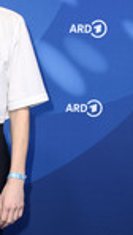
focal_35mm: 163
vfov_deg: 13.1
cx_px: -46
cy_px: 189
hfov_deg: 7.4
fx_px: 1020
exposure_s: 1/250
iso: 1000
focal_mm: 58
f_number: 5.6
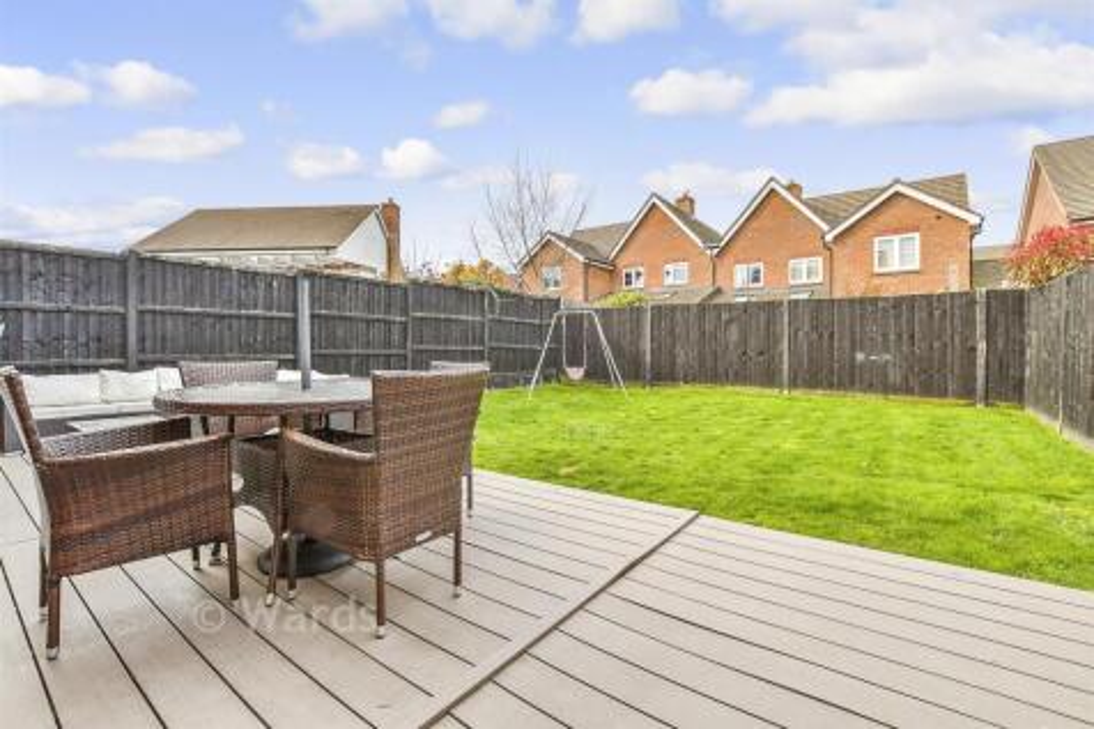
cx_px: 547
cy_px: 364
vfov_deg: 51.3
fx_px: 759
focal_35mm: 25
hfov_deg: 71.5
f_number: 8
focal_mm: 17
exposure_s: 1/125
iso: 160
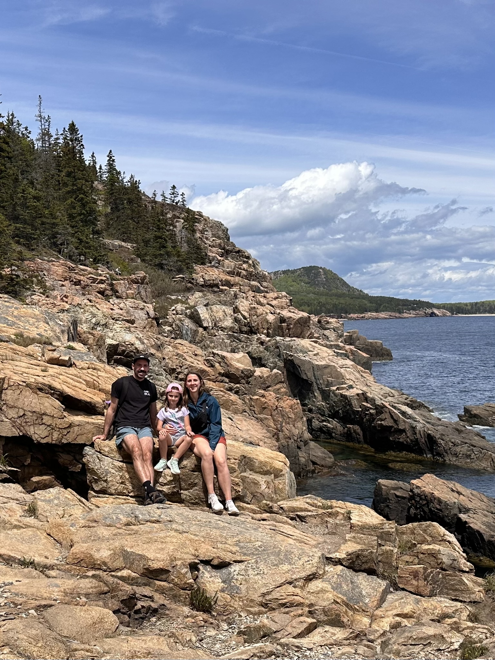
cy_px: 330
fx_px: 458
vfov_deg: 71.6
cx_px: 248
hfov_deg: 56.8
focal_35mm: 24
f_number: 1.78
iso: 80
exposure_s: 1/6211
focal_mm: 6.86
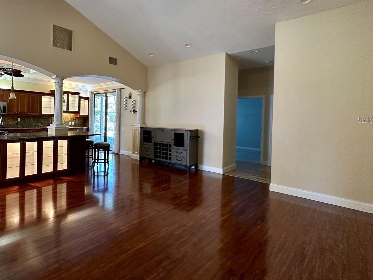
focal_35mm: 20
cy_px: 120
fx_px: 216
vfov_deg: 65.7
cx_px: 123
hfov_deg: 78.9
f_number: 2.2
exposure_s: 1/60
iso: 500
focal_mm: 2.22
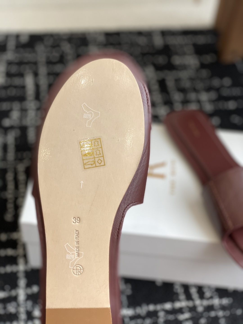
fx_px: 487
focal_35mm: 52
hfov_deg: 28.0
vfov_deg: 36.8
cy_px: 162
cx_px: 122
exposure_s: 1/148
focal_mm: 6
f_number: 2
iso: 20
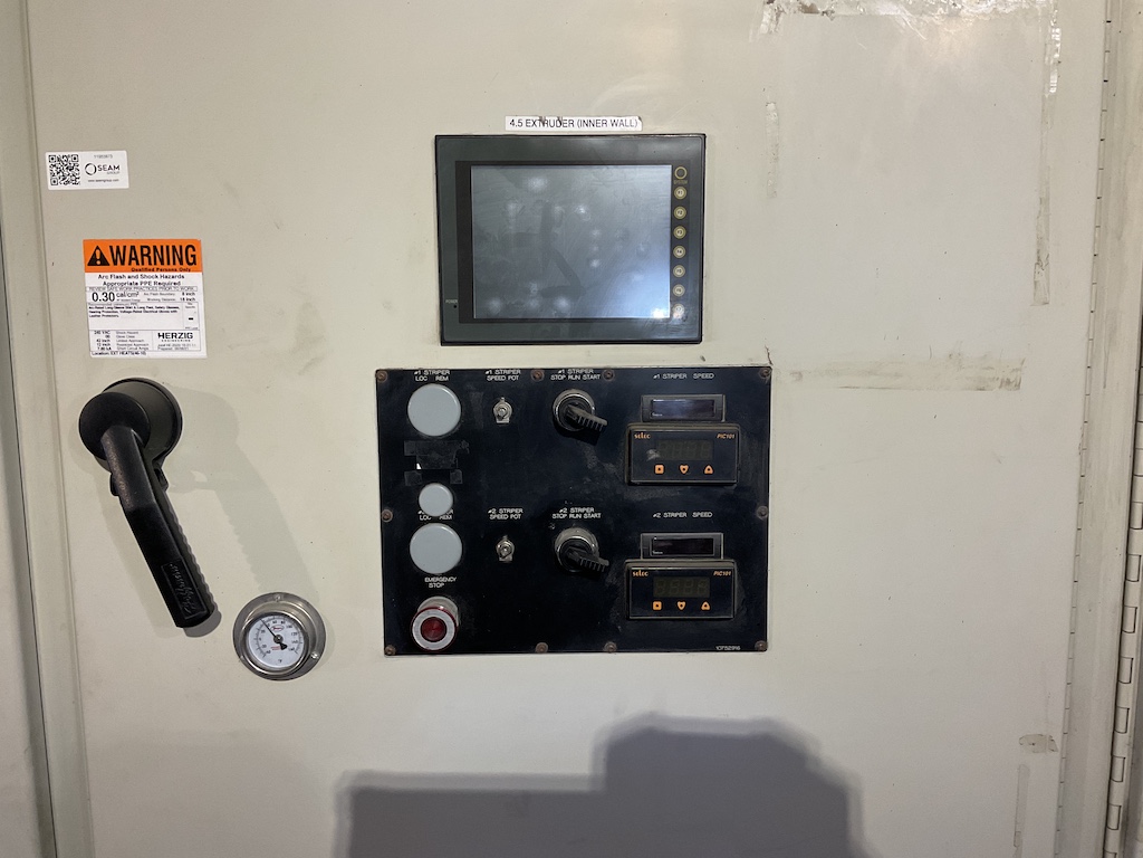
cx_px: 572
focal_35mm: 29
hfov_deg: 61.7
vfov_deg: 48.2
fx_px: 958
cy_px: 429
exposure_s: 1/60
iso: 100
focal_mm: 3
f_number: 1.8
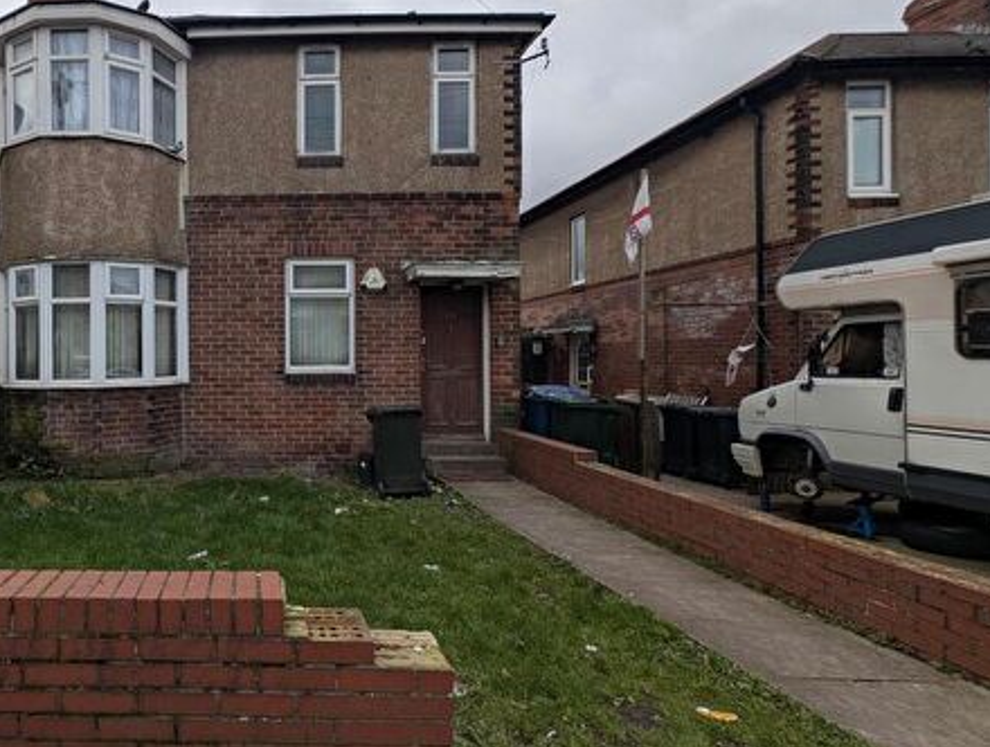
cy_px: 348
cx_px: 237
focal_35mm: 19
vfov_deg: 68.8
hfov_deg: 77.7
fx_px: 545
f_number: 1.95
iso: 38
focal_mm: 2.23
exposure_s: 1/1209
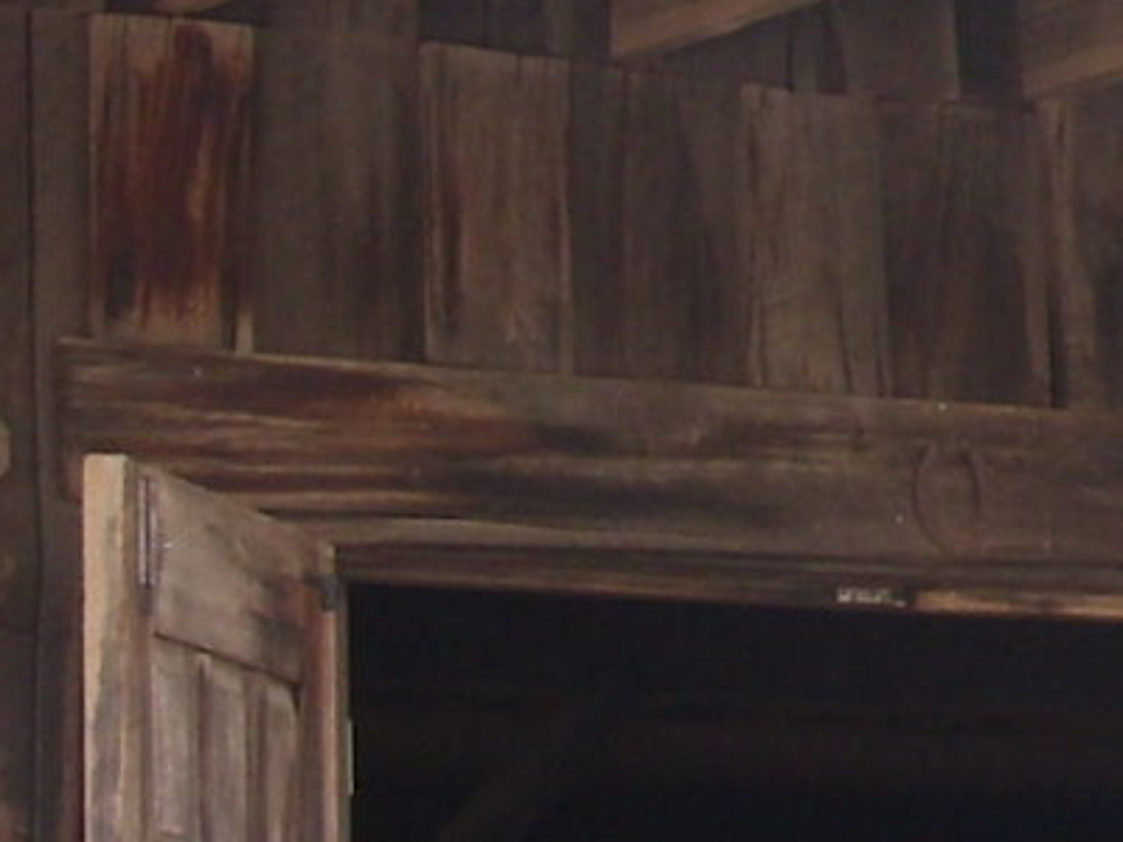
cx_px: 2010
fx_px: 7981
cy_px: -180
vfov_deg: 6.0
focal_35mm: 246
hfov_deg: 7.8
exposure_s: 1/76
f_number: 2.8
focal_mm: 6.3
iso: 50
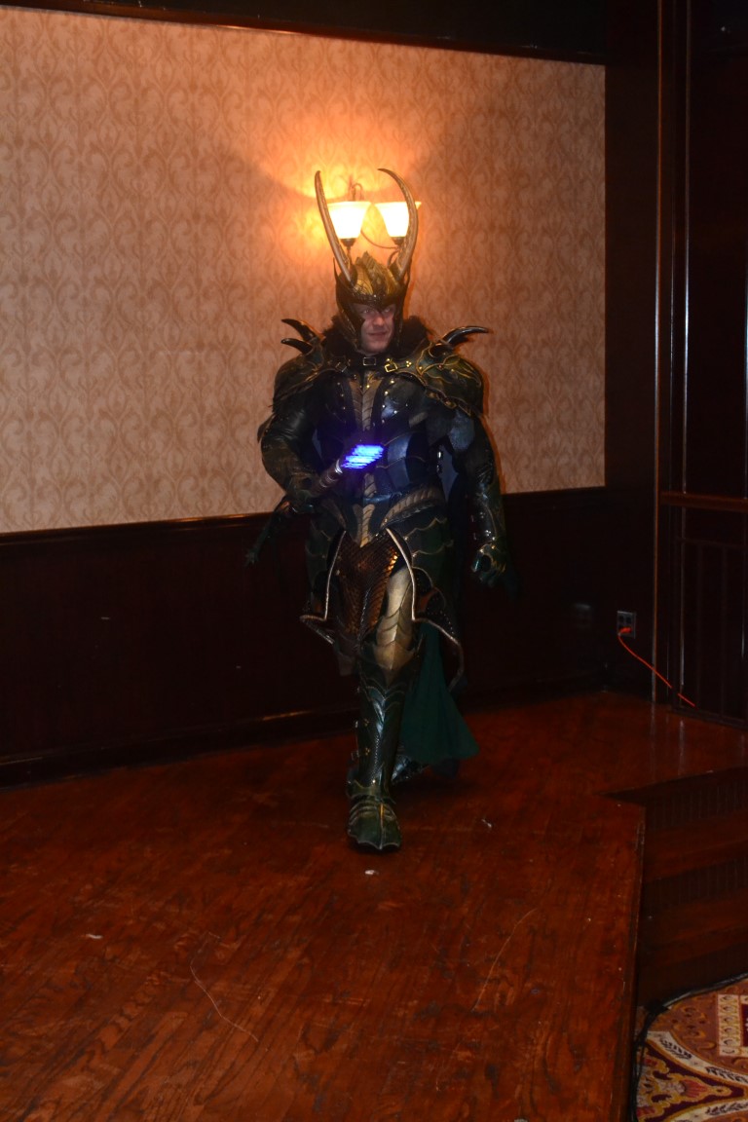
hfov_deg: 25.1
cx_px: 374
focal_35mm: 54
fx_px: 1683
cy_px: 561
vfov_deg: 36.9
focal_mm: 36
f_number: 7.1
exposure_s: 1/60
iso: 3200
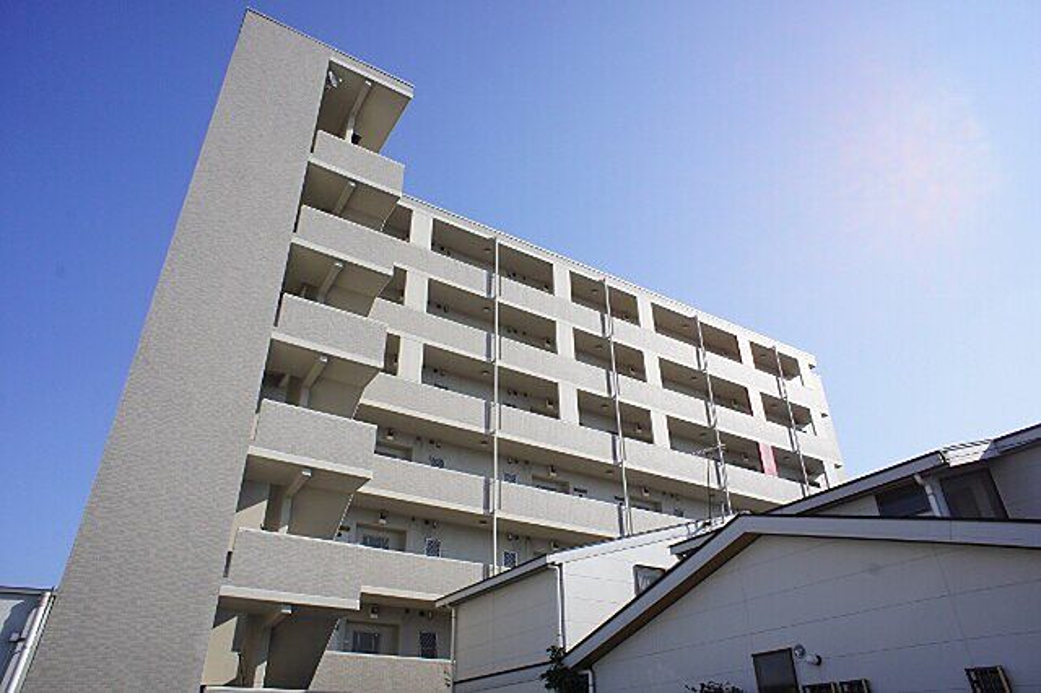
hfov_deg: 73.8
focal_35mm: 24
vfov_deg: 53.1
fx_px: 694
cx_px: 520
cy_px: 346
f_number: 11
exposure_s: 1/250
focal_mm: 16
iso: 200
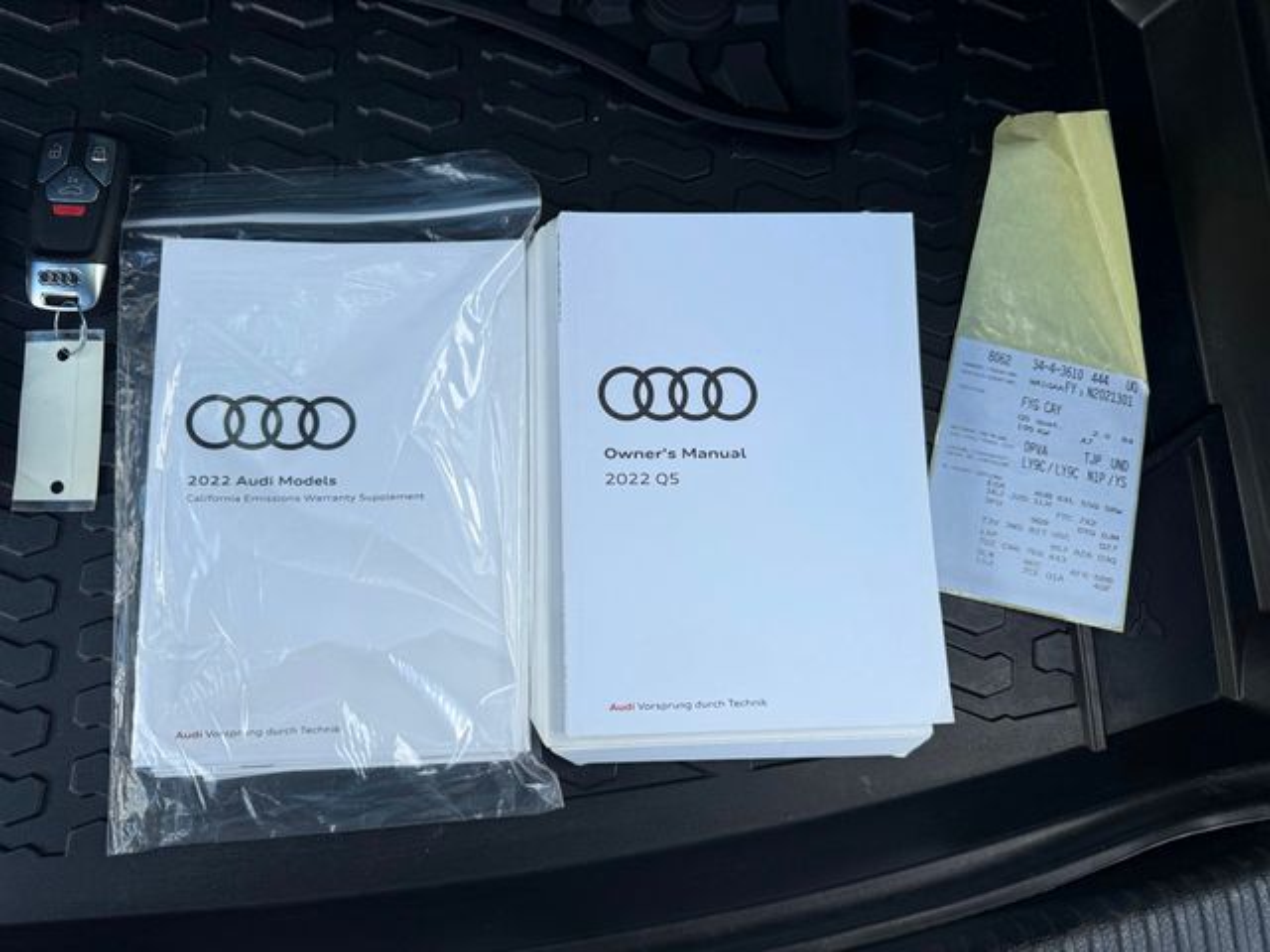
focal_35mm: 24
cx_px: 635
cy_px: 476
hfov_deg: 71.6
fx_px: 881
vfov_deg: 56.8
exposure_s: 1/1032
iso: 80
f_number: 1.78
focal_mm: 6.76
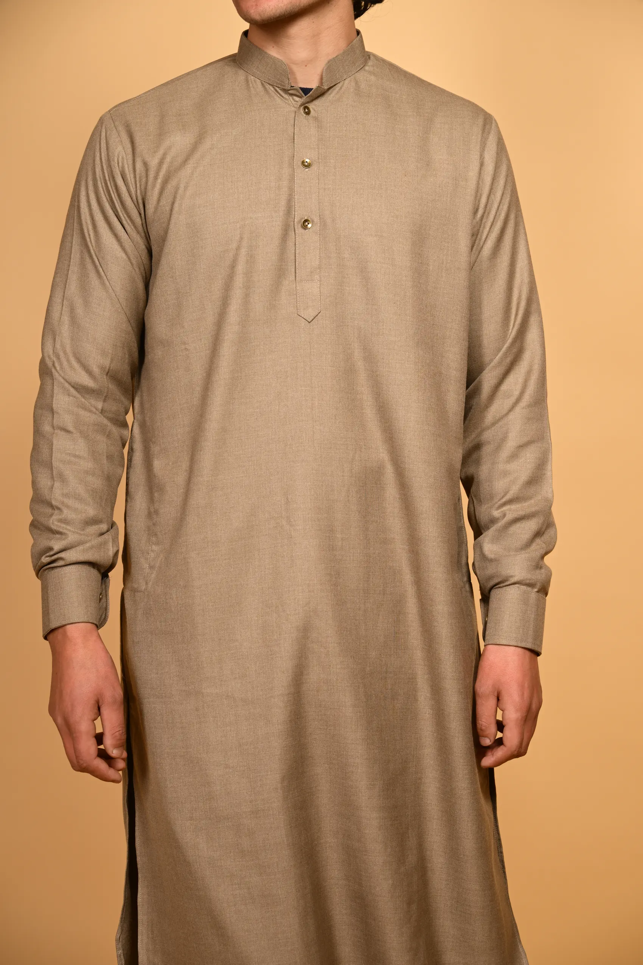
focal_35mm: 75
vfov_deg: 27.0
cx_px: 322
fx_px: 2009
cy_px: 482
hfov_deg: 18.2
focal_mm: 75
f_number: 6.3
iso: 160
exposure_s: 1/200
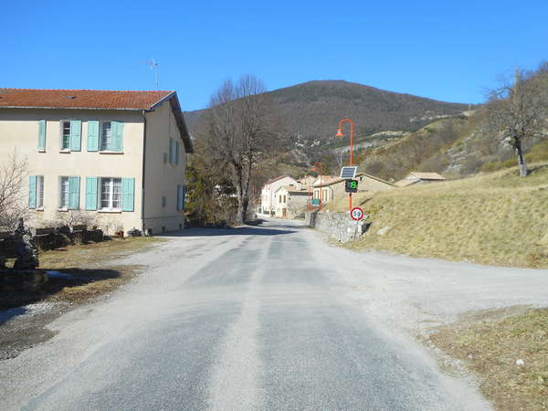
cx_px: 274
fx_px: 459
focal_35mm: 29
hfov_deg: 61.7
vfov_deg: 48.2
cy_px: 206
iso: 80
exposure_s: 1/640
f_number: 4
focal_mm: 5.2
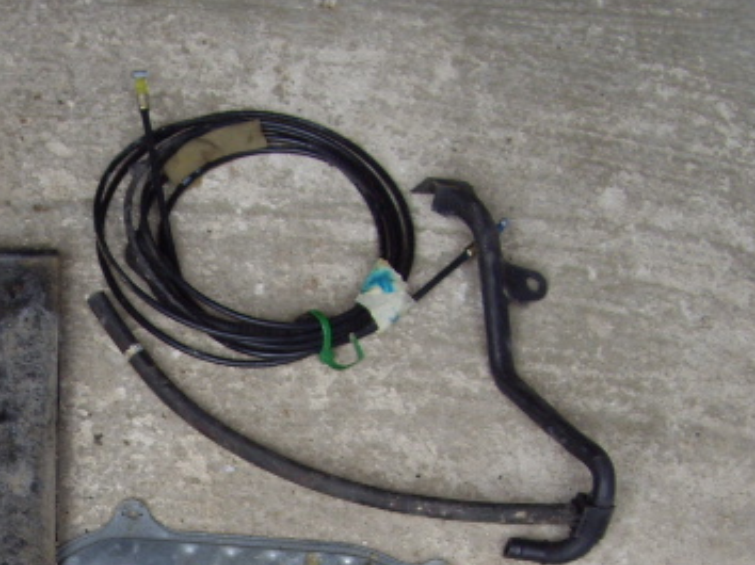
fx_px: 2398
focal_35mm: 110
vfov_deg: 12.9
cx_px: 26
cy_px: 768
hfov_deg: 17.5
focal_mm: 7.9
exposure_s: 1/60
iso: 64
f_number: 2.8
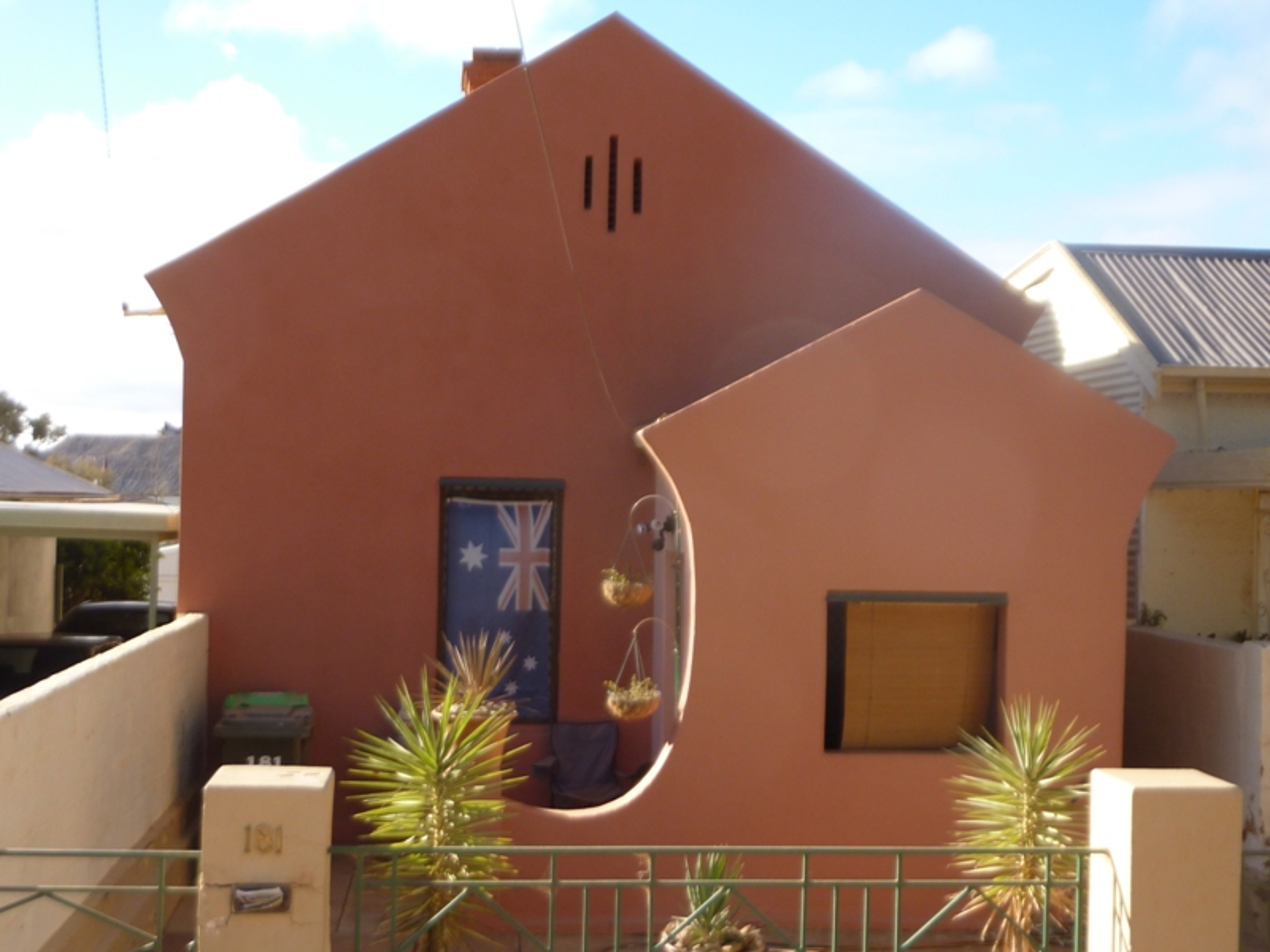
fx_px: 1651
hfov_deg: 42.1
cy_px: 476
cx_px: 635
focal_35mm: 45
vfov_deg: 32.2
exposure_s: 1/320
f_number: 4
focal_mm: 7.3
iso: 100
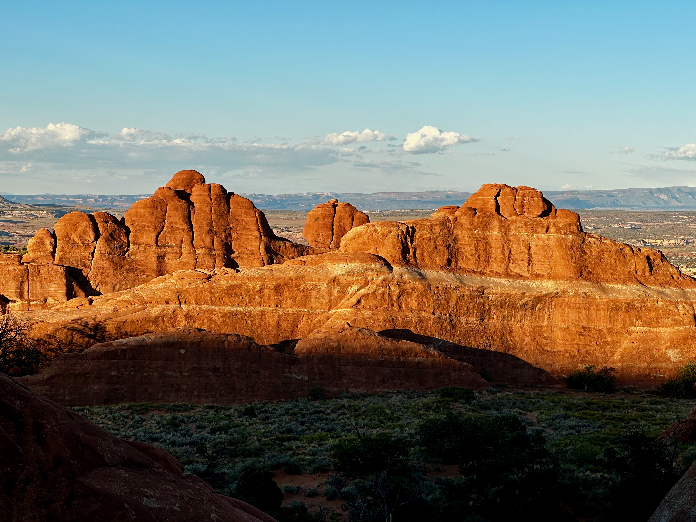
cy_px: 261
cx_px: 348
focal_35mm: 77
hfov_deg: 25.3
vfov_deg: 19.1
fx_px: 1548
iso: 32
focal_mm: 9
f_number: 2.8
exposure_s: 1/384
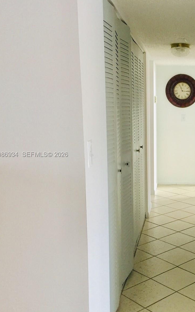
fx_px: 357
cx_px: 198
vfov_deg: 47.2
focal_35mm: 42
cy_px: 155
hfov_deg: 28.5
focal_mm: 4.15
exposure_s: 1/30
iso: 50
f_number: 2.2
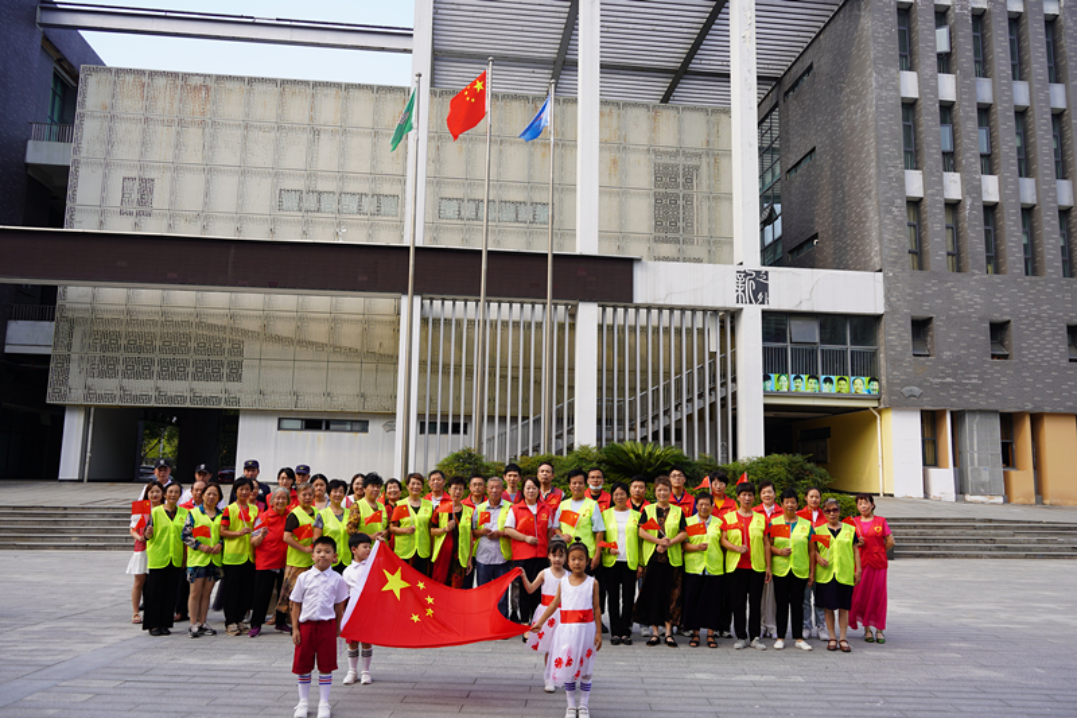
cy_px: 359
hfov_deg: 65.5
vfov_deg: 46.4
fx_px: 837
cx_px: 538
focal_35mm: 28
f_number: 5
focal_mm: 28
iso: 100
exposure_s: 1/160
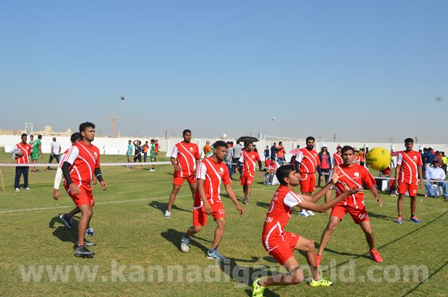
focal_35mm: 34
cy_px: 148
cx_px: 224
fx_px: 429
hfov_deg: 55.2
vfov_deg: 38.3
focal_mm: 23
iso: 100
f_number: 9
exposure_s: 1/320
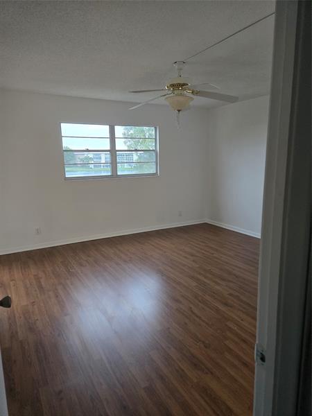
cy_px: 208
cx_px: 156
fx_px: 276
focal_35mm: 23
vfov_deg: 73.9
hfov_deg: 58.9
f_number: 1.8
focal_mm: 5.4
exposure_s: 1/120
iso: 500
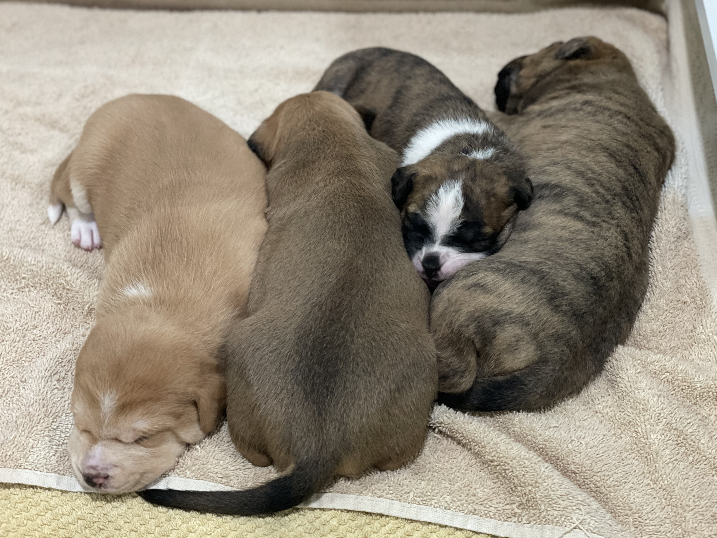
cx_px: 360
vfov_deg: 27.5
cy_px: 270
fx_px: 1098
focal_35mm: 53
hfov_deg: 36.2
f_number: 2
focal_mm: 6
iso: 400
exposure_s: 1/24
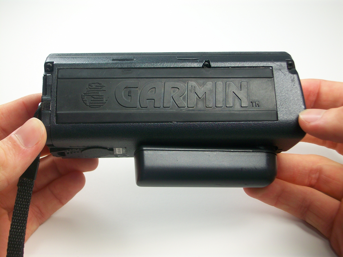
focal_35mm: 53
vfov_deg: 27.5
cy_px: 128
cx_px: 172
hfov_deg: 36.2
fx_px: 525
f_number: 3.6
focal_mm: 8.8
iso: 80
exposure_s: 1/135
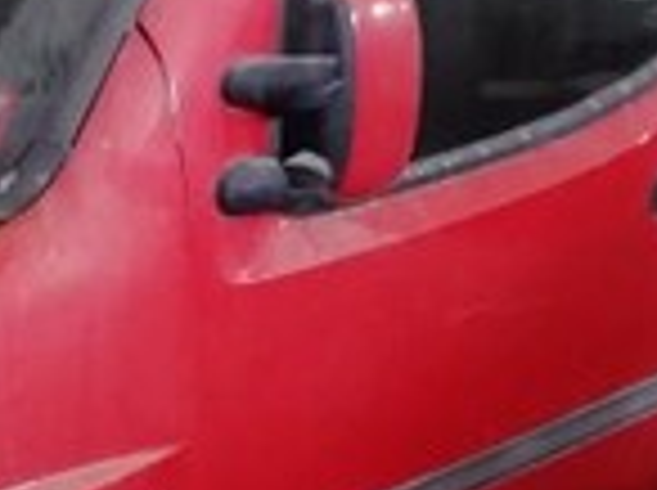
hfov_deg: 17.5
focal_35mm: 107
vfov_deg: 13.8
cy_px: 297
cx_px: -130
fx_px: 2027
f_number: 2.2
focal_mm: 3.21
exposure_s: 1/16.7
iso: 400
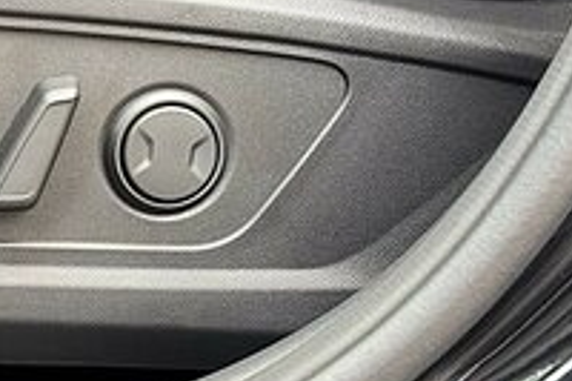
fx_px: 2175
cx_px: -94
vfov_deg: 10.0
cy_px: 95
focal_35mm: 137
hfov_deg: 14.5
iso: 250
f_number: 1.78
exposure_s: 1/60
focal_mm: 6.76
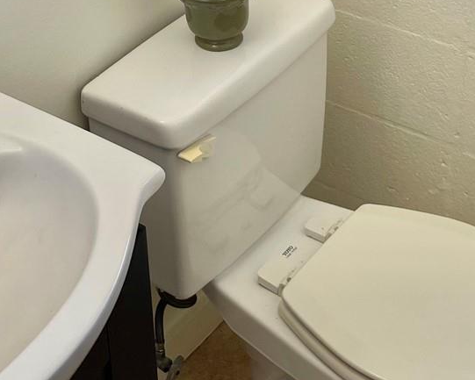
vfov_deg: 19.7
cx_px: 125
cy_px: -19
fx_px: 1055
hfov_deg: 25.1
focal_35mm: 75
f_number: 1.6
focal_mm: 4.2
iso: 64
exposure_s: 1/120
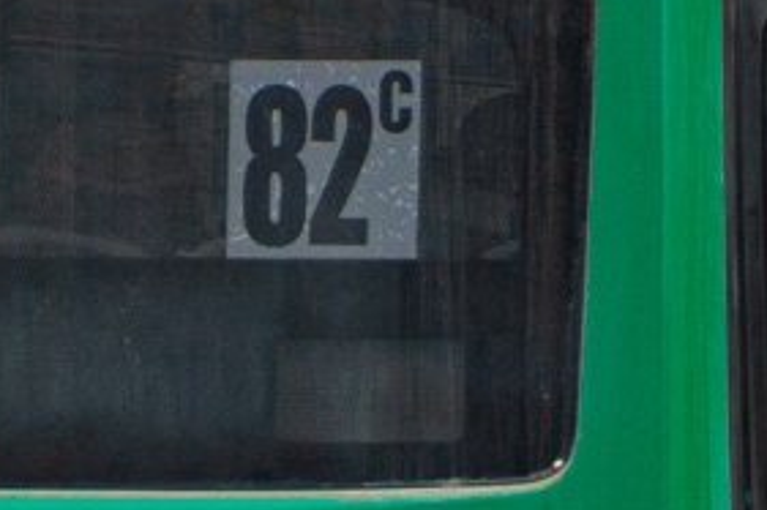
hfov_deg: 5.0
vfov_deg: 3.3
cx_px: 661
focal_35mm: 416
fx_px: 8858
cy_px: 506
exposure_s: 1/400
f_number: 5.6
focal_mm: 52
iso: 100
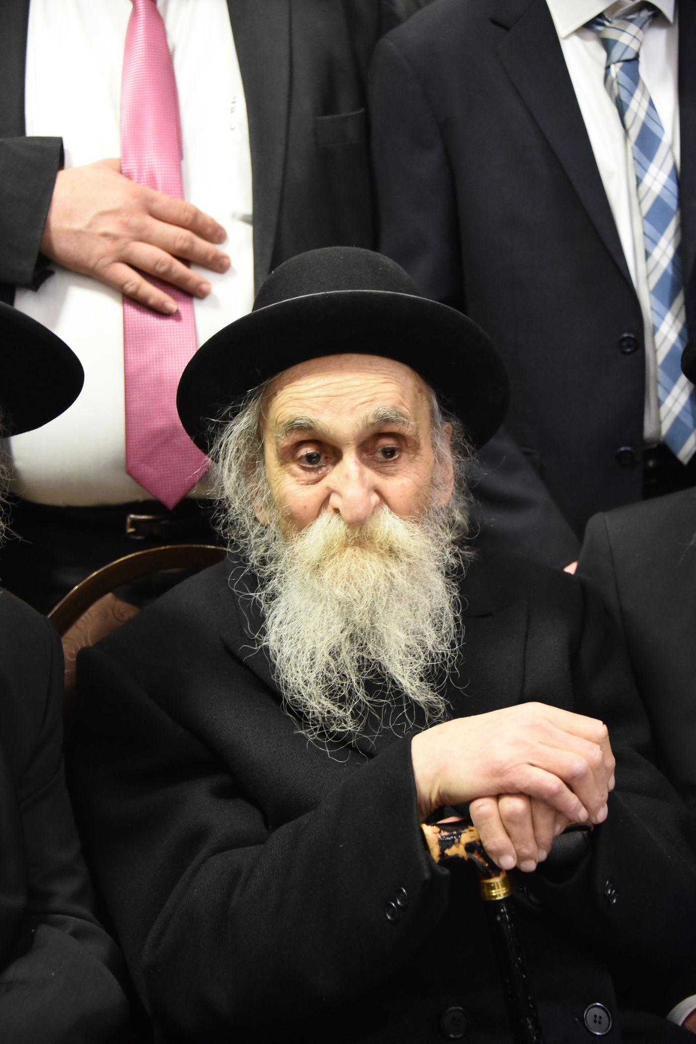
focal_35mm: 72
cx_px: 348
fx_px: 2088
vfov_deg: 28.1
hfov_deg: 18.9
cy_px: 522
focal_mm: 72
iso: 6400
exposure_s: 1/40
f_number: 5
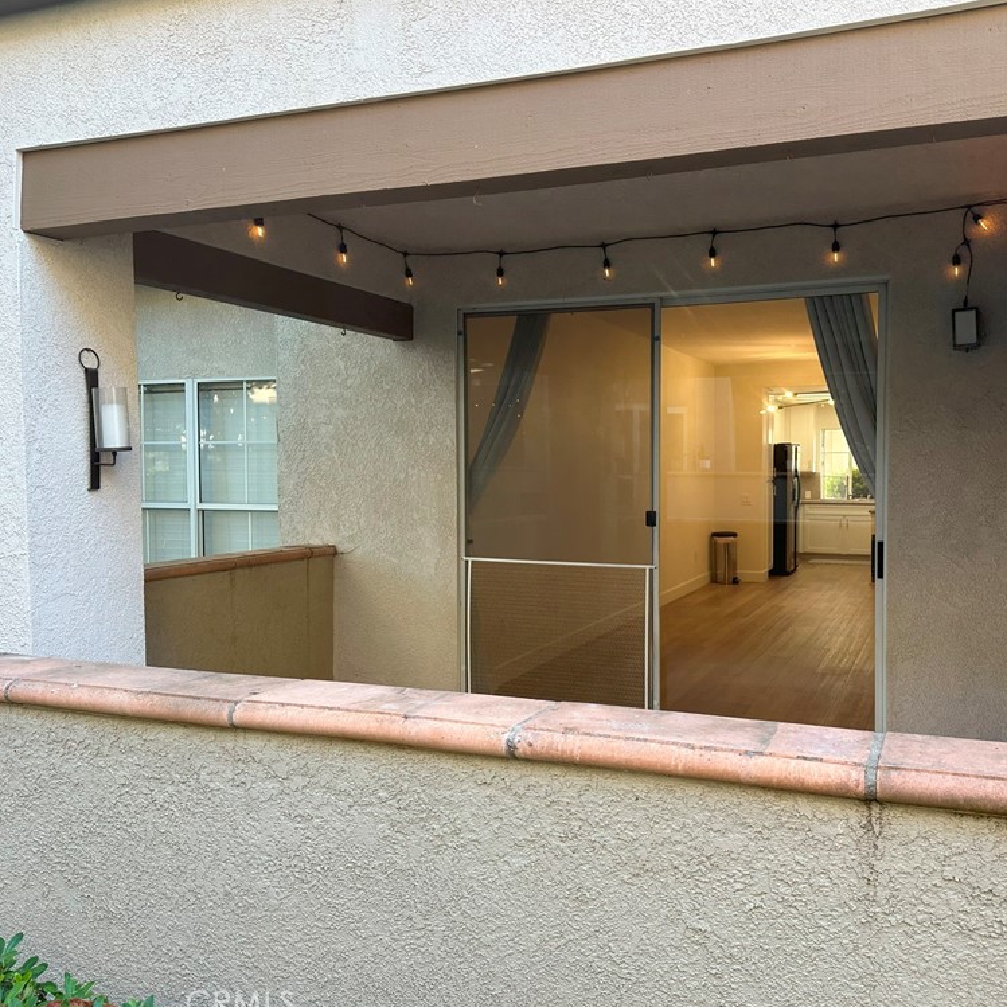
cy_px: 506
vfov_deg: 55.6
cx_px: 602
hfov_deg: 55.2
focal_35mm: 29
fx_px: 954
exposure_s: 1/120
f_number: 1.78
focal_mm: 6.86
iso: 100
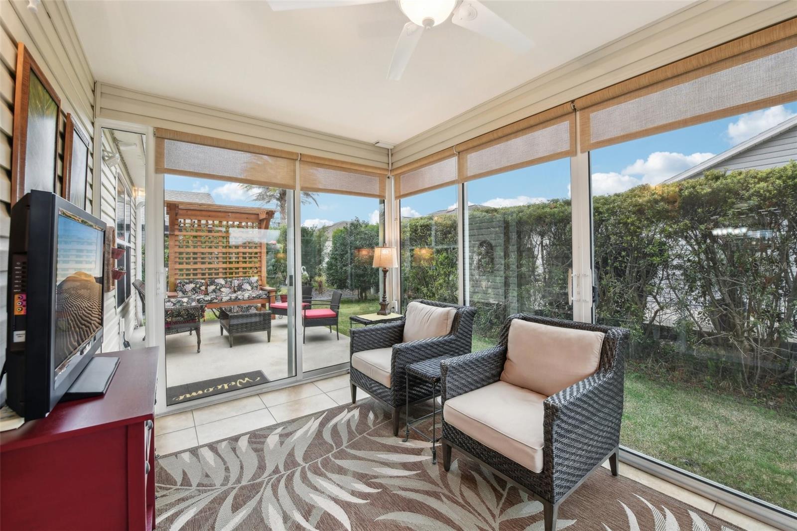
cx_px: 398
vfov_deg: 81.2
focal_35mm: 14
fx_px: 310
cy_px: 266
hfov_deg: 104.3
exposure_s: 1/30
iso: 400
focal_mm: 14
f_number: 8
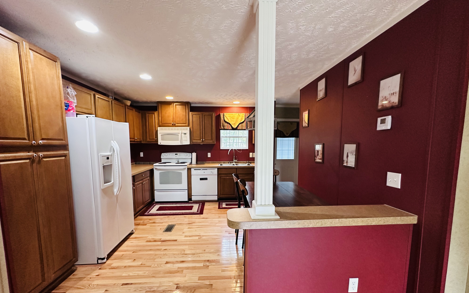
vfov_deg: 74.6
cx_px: 234
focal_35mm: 15
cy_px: 162
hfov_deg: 101.5
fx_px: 192
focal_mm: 2.22
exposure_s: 1/60
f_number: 2.2
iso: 400
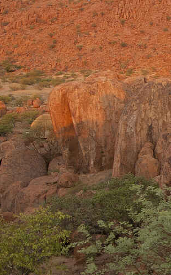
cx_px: 387
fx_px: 470
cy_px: 141
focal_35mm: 63
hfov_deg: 14.8
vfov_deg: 32.5
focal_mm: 16
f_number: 18
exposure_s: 1/15
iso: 500
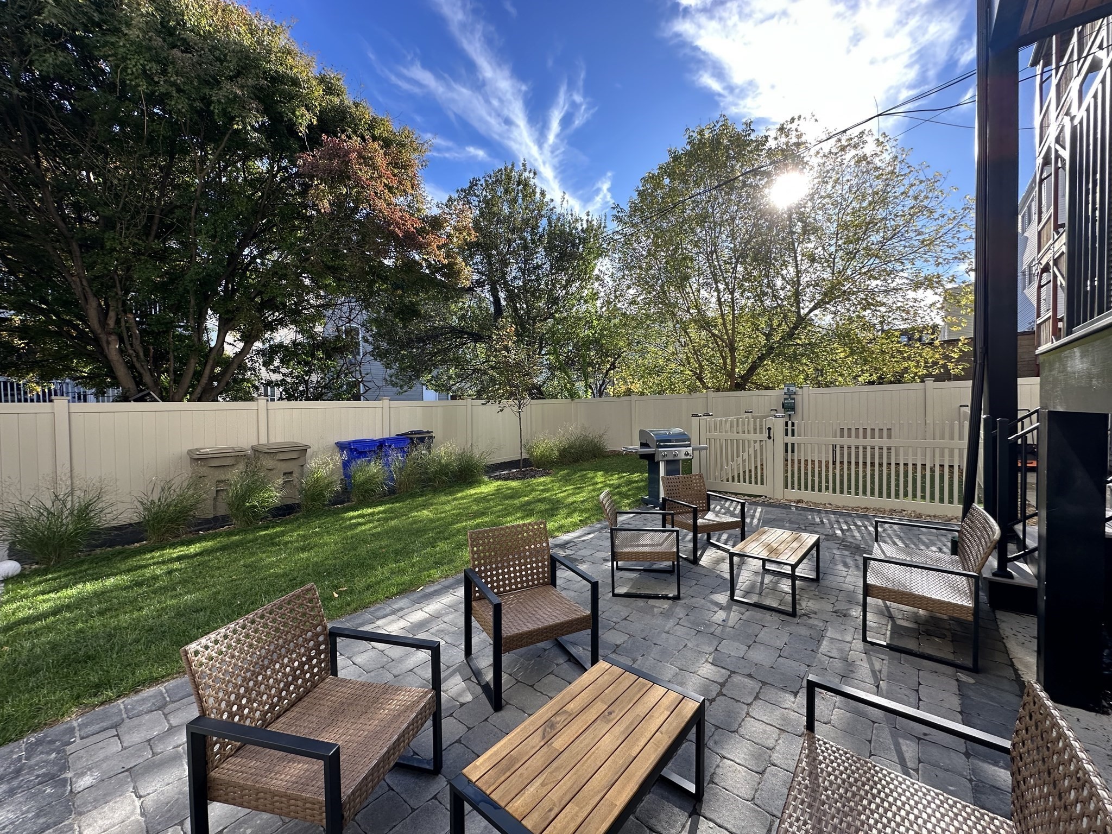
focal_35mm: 14
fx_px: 450
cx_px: 556
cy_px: 417
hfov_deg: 102.1
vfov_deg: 85.7
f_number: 2.2
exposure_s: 1/437
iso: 40
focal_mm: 2.22
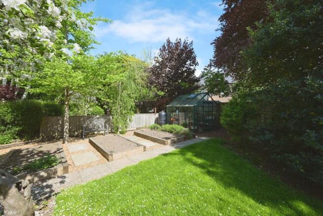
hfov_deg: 104.2
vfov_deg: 81.2
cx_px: 162
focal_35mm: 14
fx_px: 126
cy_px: 108
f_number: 7.1
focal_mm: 14
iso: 100
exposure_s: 1/200
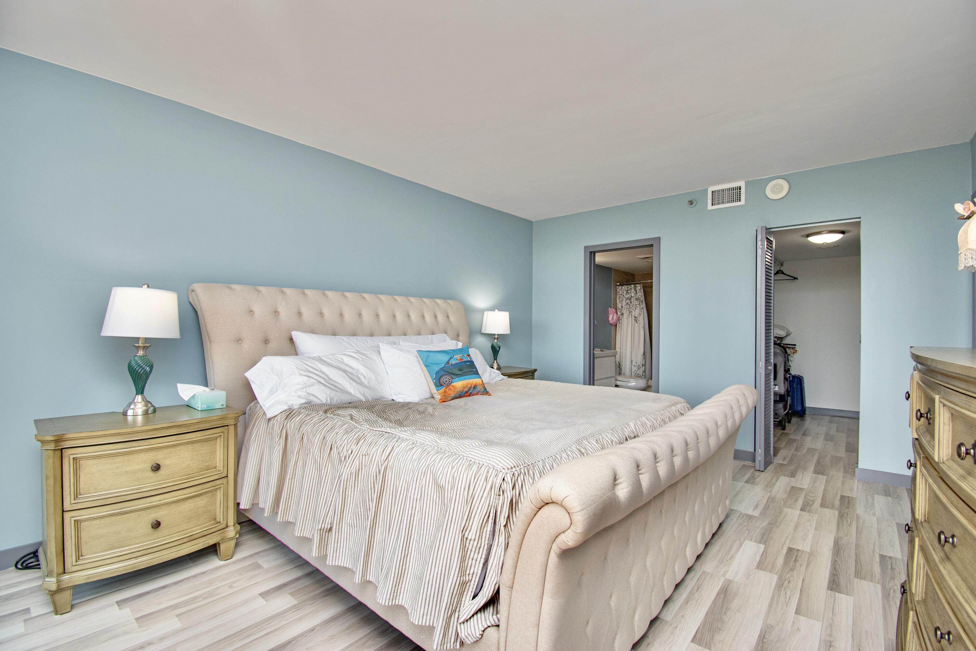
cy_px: 326
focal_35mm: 15
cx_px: 488
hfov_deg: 100.4
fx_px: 407
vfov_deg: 77.3
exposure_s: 1/125
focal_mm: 10
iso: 250
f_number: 5.6
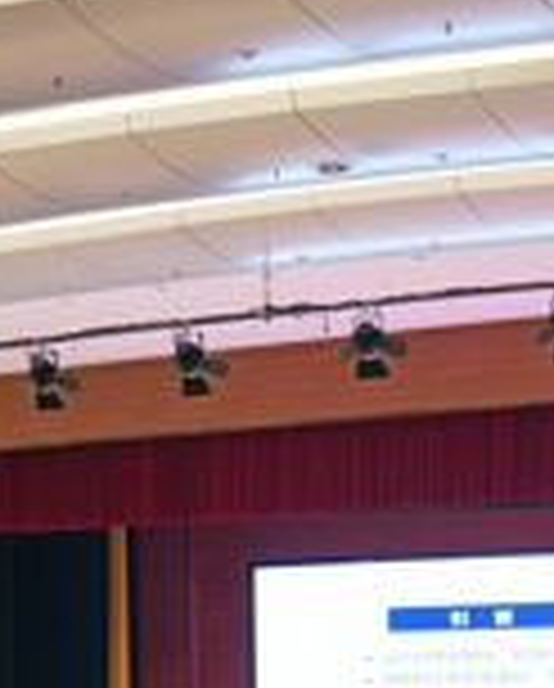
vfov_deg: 18.1
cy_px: 843
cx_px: 212
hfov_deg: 15.4
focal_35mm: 100
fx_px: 2043
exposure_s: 1/50
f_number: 4
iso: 250
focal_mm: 24
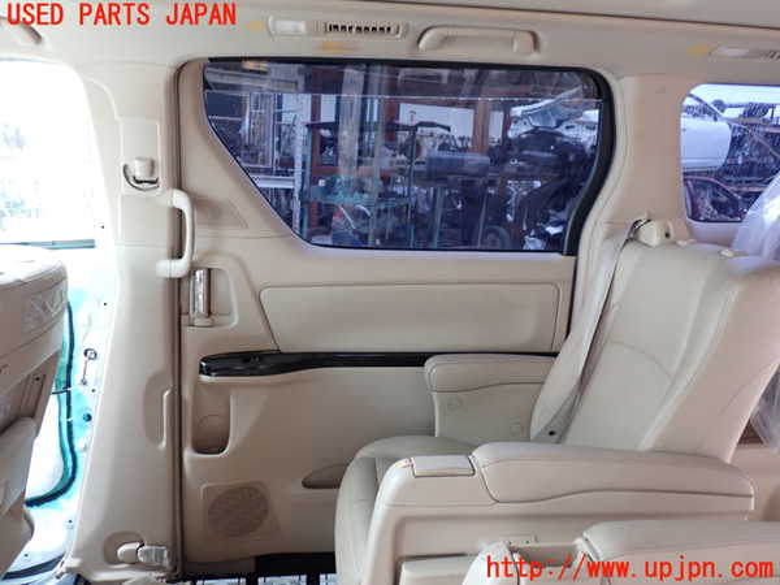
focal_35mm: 30
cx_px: 390
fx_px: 676
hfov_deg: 60.0
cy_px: 292
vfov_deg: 46.8
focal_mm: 5.4
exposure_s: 1/30
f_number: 2.3
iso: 200
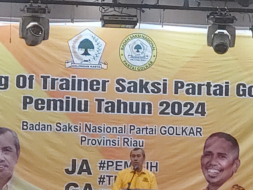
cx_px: 232
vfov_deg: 5.1
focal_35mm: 289
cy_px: 212
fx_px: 2113
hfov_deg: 6.8
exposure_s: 1/50
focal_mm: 7.12
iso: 250
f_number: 2.4
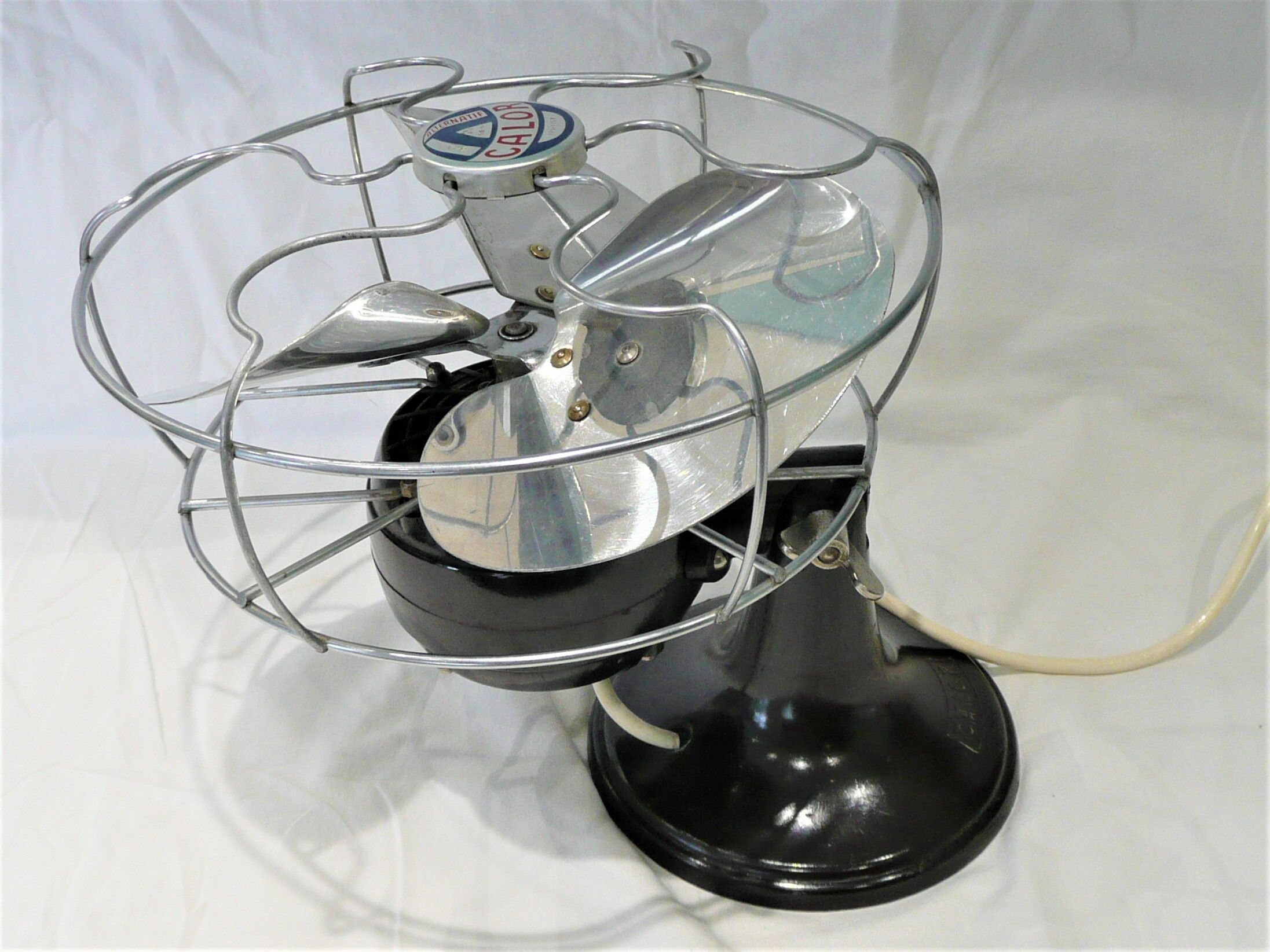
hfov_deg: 63.4
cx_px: 635
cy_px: 476
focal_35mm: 28
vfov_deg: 49.7
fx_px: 1027
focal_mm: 4.6
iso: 125
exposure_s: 1/30
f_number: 3.3
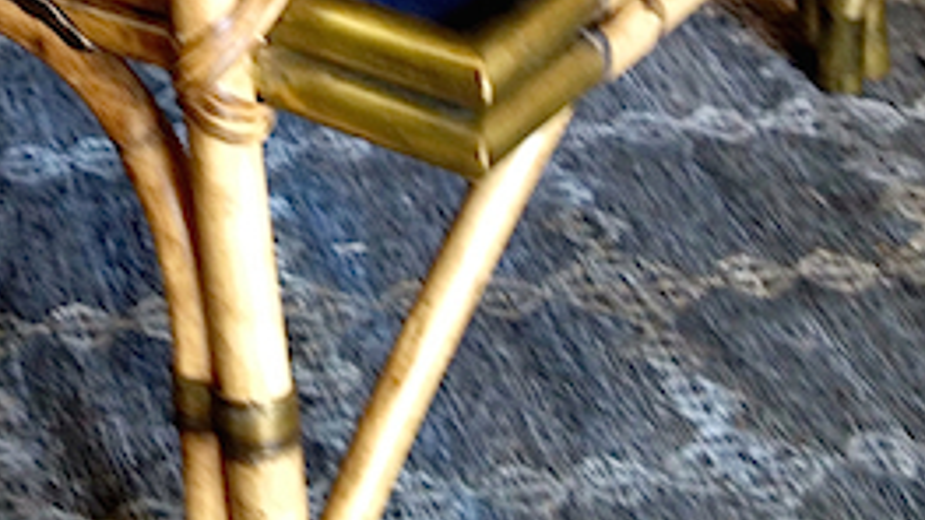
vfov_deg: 9.8
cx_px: -25
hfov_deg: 18.0
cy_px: -502
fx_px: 2845
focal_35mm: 116
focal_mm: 4.28
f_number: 2.4
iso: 50
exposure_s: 1/20
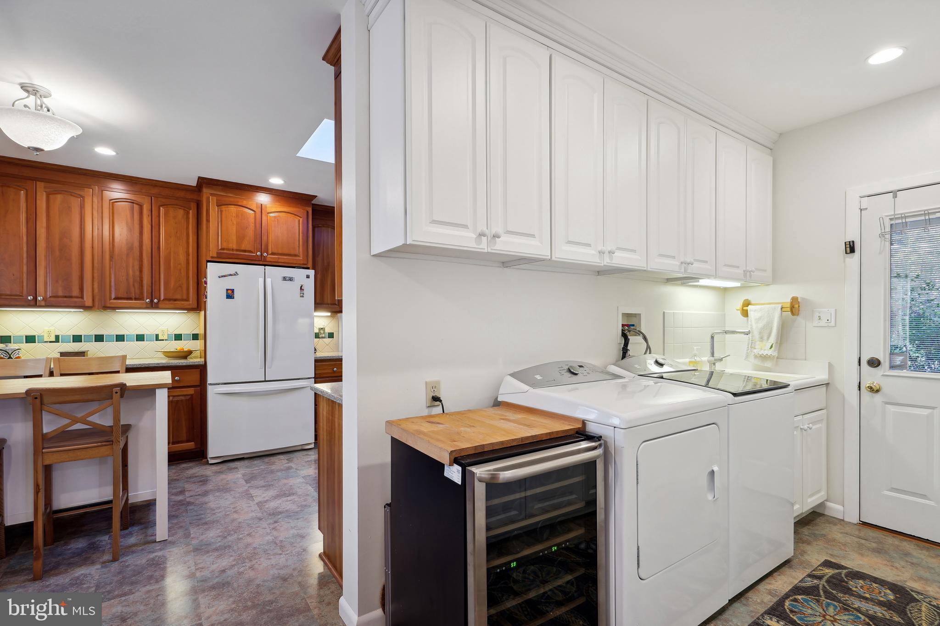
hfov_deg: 96.7
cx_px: 470
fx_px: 418
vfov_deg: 73.7
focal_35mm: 16
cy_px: 313
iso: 200
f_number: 8
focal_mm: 16
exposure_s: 1/5
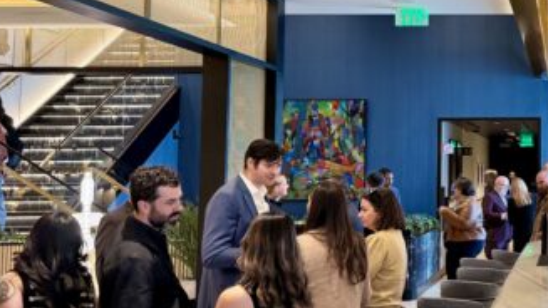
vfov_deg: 19.9
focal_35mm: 60
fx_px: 872
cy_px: 86
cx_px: 575
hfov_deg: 31.6
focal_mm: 6.76
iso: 200
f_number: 1.78
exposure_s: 1/62
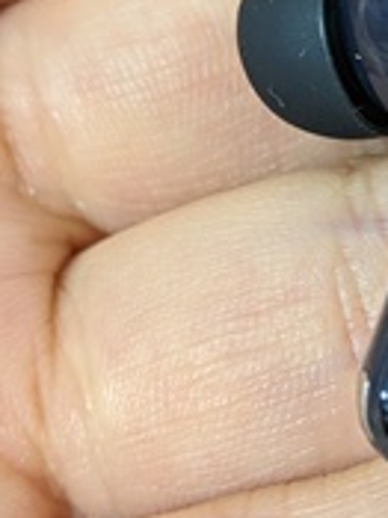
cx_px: 434
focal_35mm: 103
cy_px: 136
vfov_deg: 19.0
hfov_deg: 14.0
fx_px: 1541
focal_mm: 4.38
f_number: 1.73
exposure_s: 1/33.3
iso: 158
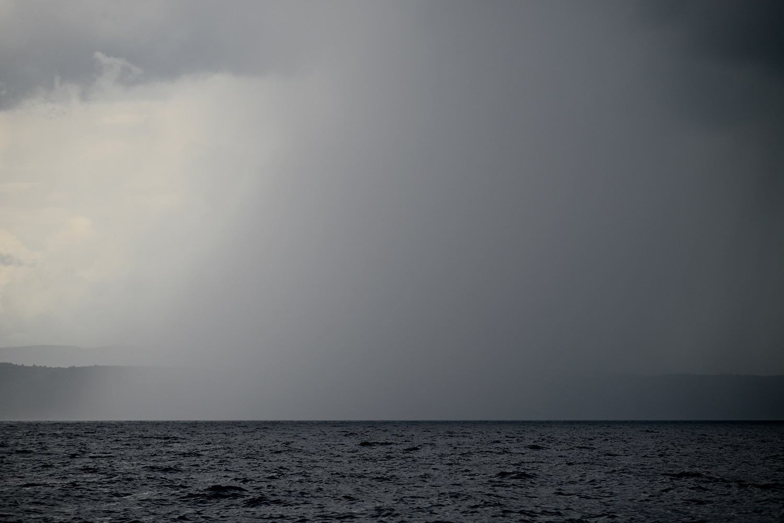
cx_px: 392
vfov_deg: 10.2
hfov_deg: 15.2
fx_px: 2941
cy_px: 262
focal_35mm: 135
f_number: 5.6
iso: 125
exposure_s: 1/500
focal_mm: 135
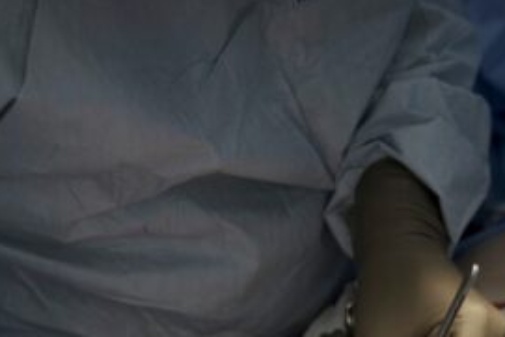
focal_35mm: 92
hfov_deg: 22.0
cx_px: 350
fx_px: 1291
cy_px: 332
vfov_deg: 14.7
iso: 250
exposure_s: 1/50
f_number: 2.8
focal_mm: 39
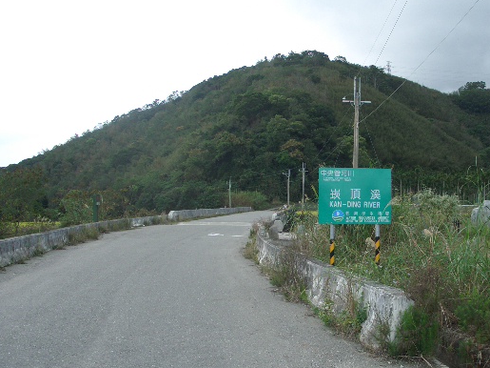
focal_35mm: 41
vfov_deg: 35.1
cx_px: 304
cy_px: 203
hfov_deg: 45.4
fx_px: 580
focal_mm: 7.1
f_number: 3.5
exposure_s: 1/250
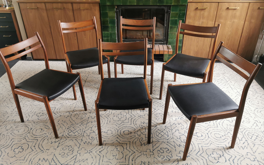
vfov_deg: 43.1
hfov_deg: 64.6
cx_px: 131
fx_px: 209
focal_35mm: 29
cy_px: 74
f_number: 1.6
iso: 125
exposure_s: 1/100
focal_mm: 5.56
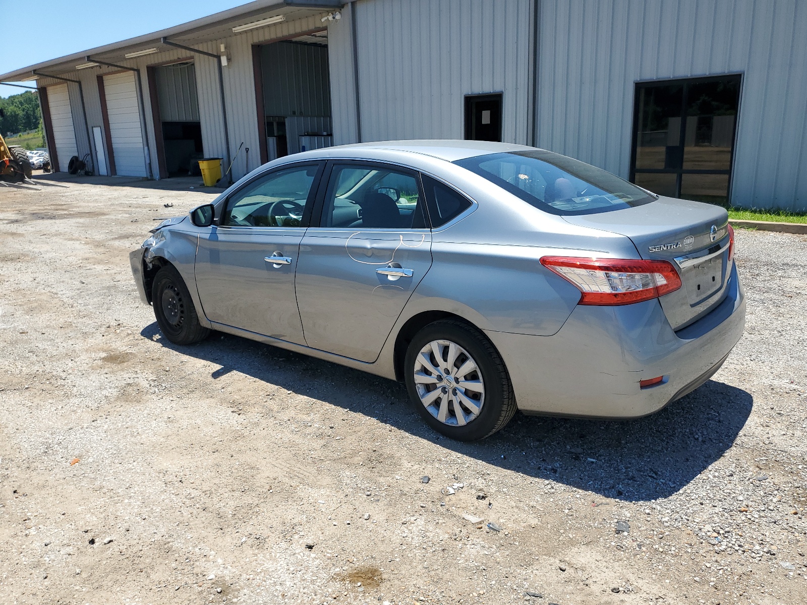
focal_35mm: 26
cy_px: 302
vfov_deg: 53.1
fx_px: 606
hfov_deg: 67.3
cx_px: 404
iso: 50
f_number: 1.5
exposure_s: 1/2500
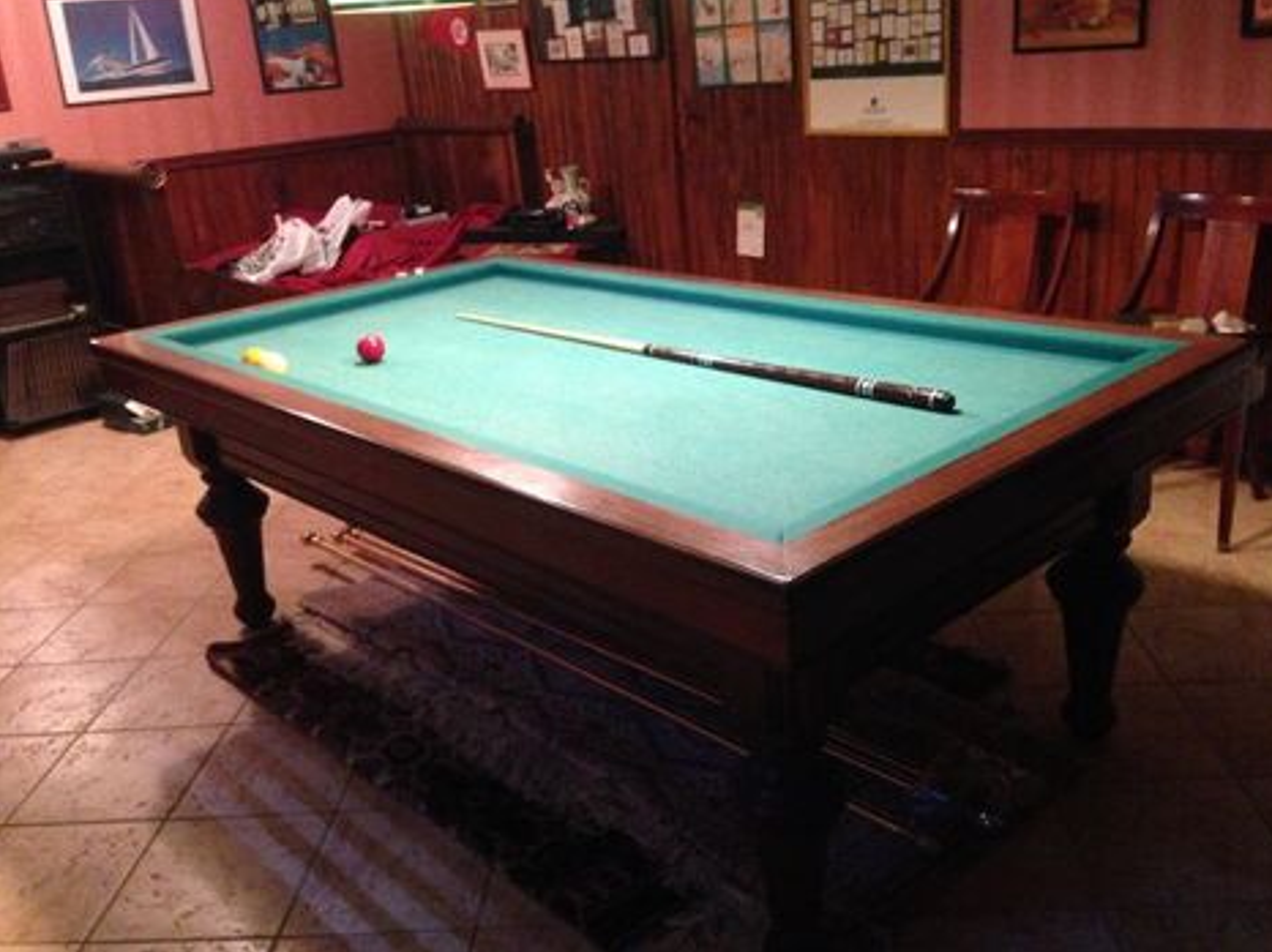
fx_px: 1249
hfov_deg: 54.0
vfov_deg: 41.8
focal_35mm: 34
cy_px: 464
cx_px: 652
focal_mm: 4.12
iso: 500
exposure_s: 1/15
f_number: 2.4
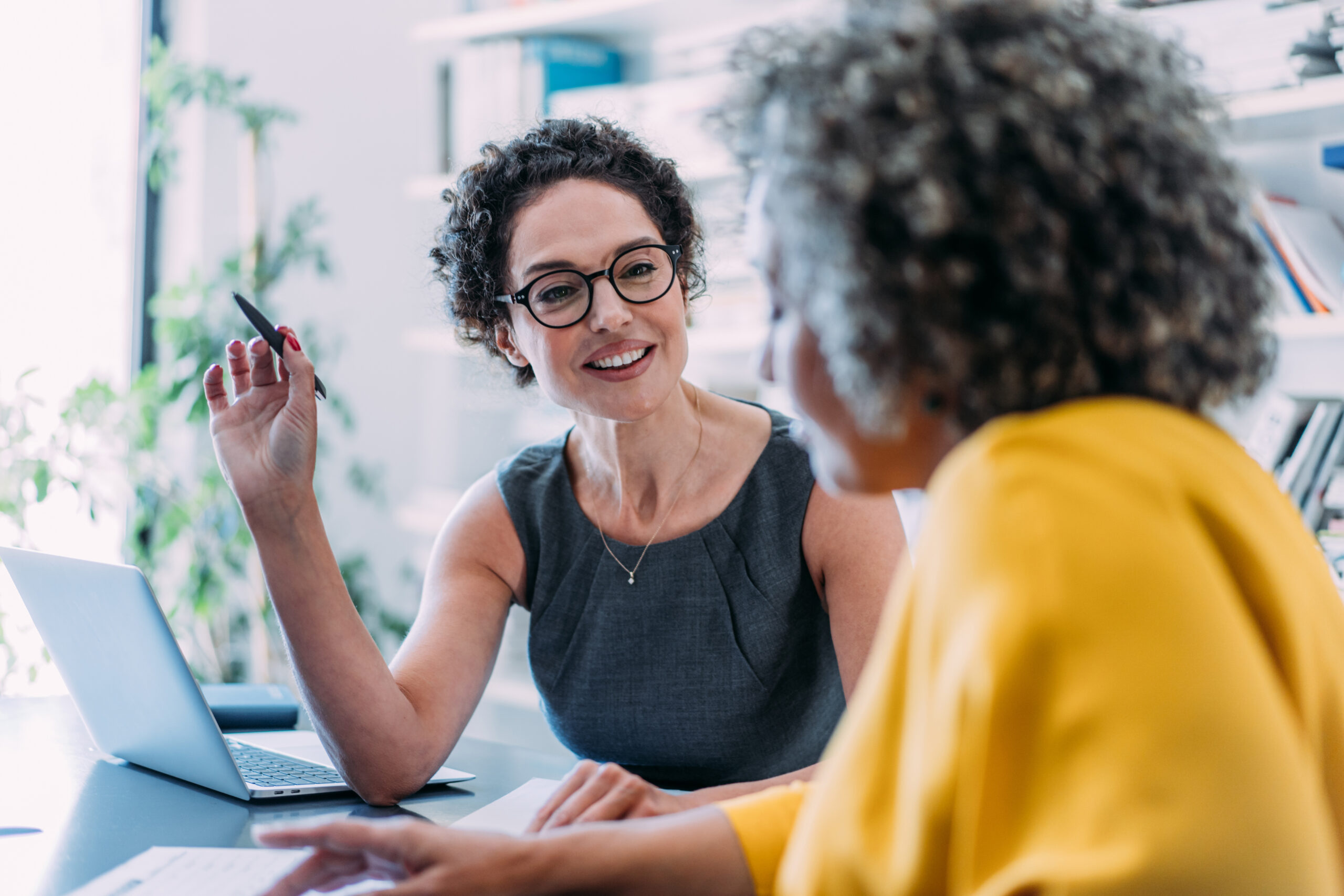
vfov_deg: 24.6
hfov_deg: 36.2
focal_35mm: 55
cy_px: 448
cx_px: 672
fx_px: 2053
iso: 500
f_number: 1.8
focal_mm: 55
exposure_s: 1/200
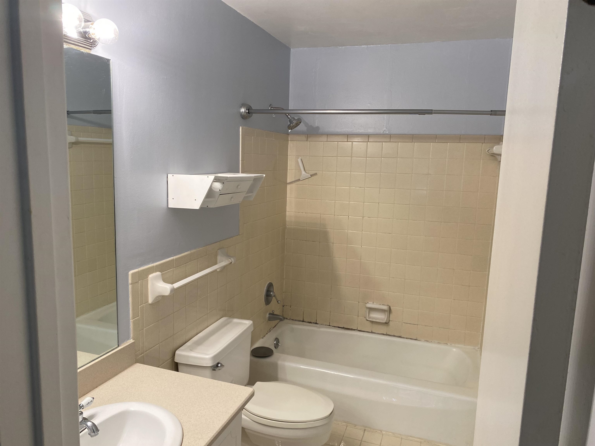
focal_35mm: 26
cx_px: 298
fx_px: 447
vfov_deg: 53.1
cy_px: 223
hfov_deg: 67.3
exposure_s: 1/60
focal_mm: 4.25
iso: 64
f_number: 1.8
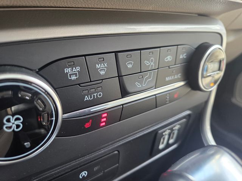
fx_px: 161
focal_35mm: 23
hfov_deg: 73.9
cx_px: 121
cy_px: 90
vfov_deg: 58.9
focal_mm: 5.4
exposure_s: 1/120
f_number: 1.8
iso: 160
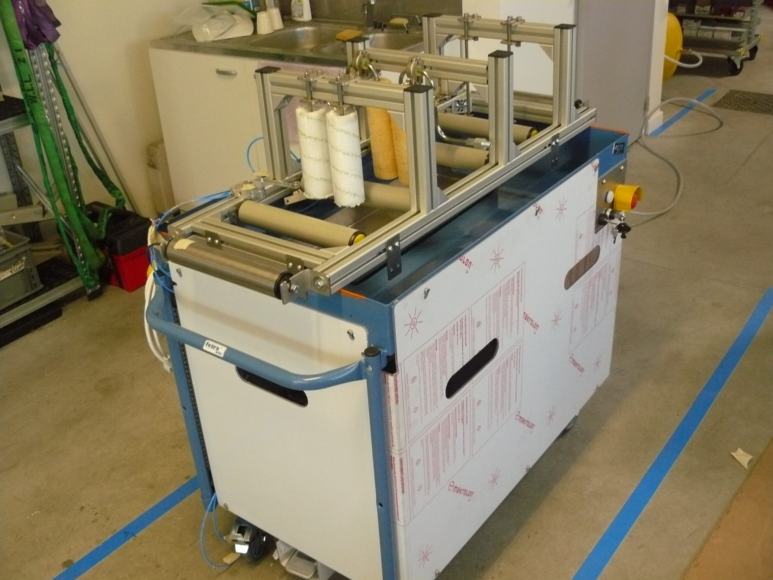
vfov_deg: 39.7
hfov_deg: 51.4
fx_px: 804
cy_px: 290
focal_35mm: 36
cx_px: 386
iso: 400
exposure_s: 1/50
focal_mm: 6
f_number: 2.8
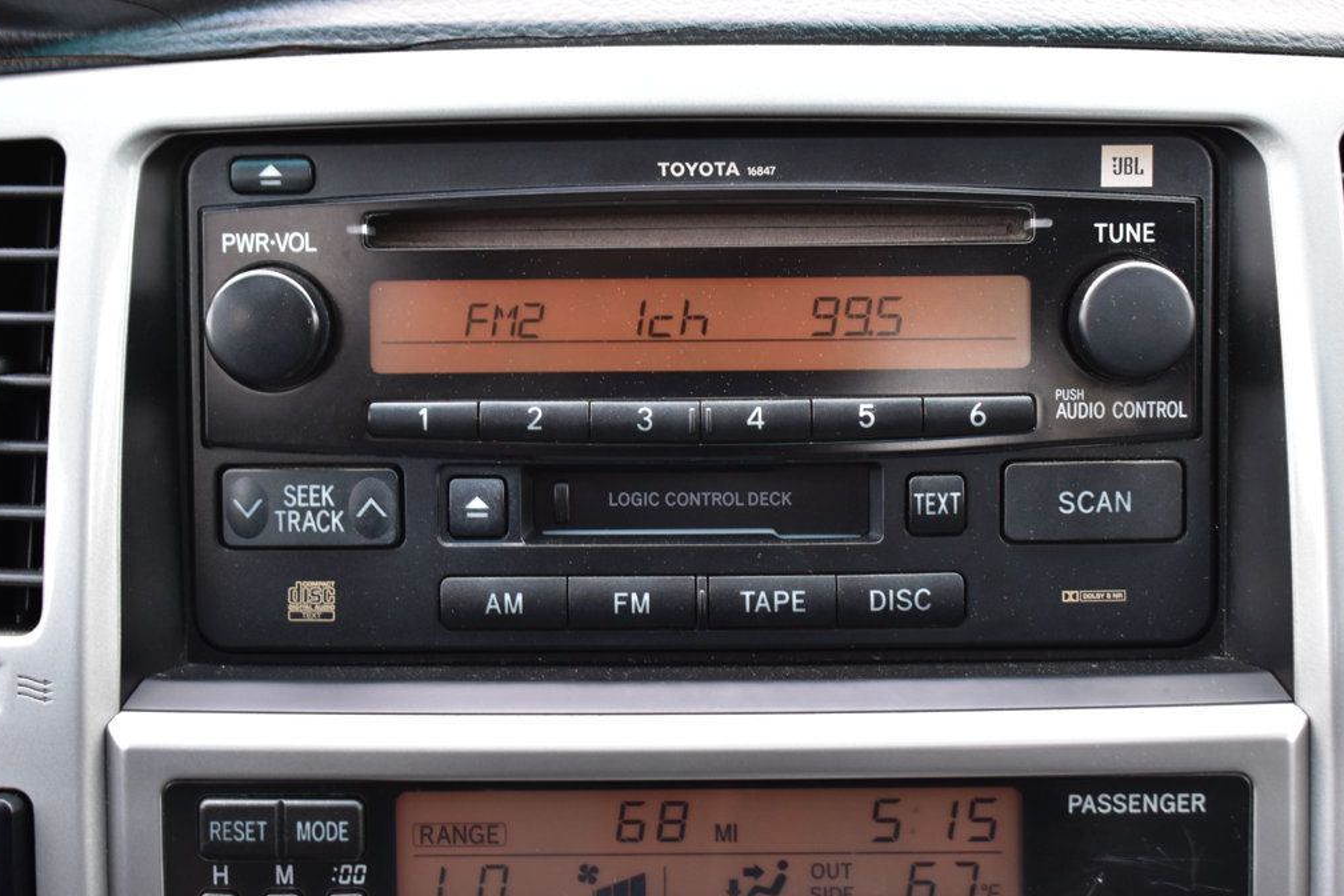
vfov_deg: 21.2
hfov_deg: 31.4
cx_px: 664
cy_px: 444
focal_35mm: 64
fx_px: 2389
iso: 400
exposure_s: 1/15
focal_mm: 42
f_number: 6.3
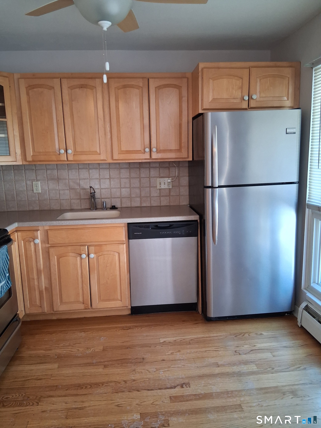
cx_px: 160
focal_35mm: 26
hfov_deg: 53.1
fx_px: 321
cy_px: 214
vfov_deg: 67.3
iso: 320
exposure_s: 1/120
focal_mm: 3.98
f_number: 1.8
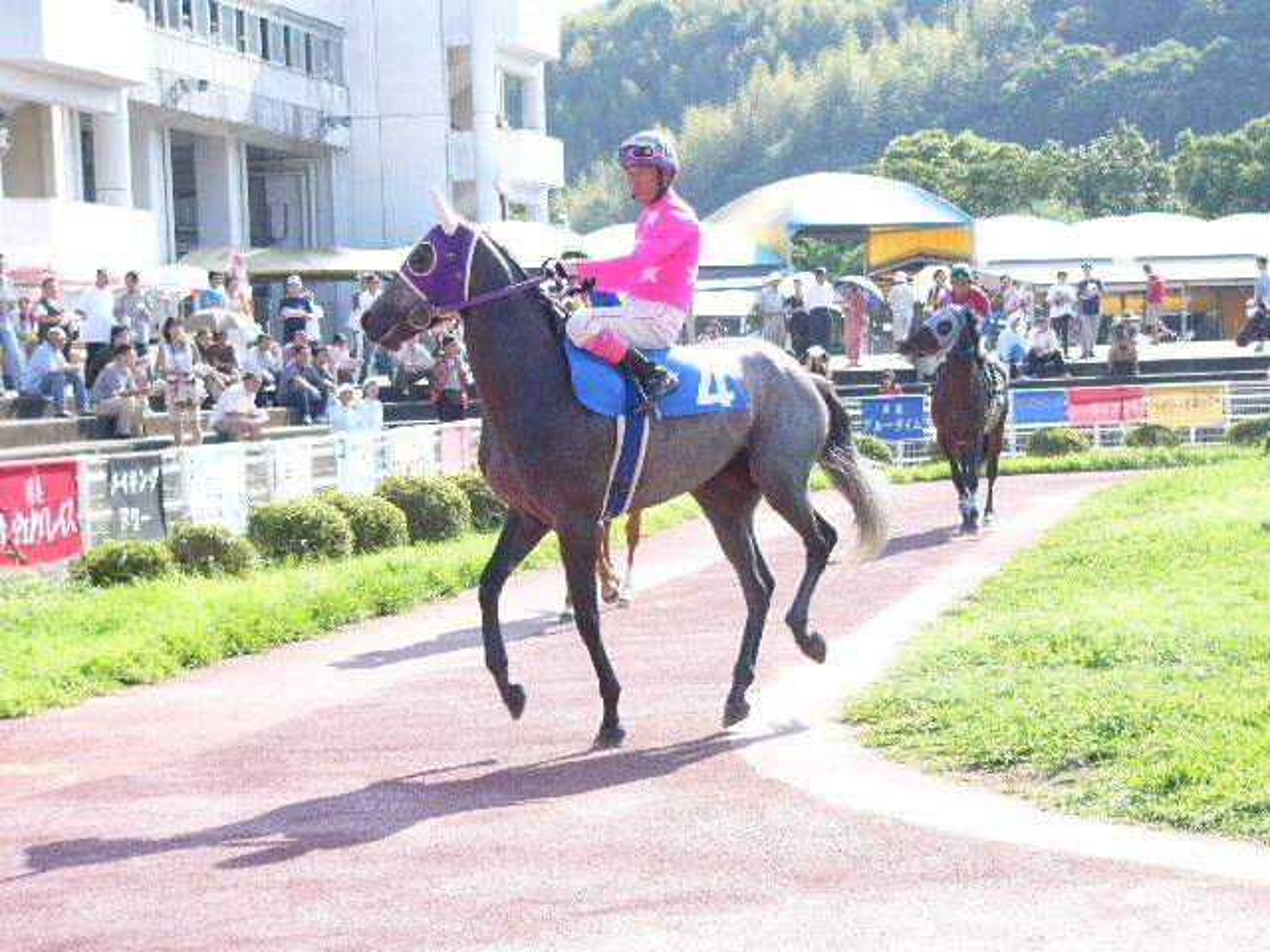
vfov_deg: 17.2
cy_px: 476
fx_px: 3155
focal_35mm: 86
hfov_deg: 22.8
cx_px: 635
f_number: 4.6
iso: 50
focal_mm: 14.3
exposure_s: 1/200
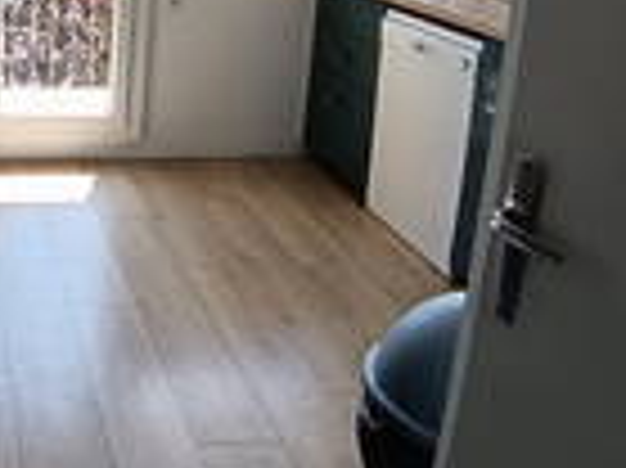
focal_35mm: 44
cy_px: 0
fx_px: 795
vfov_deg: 30.5
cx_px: 9
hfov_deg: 38.5
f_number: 2.2
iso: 100
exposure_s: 1/109
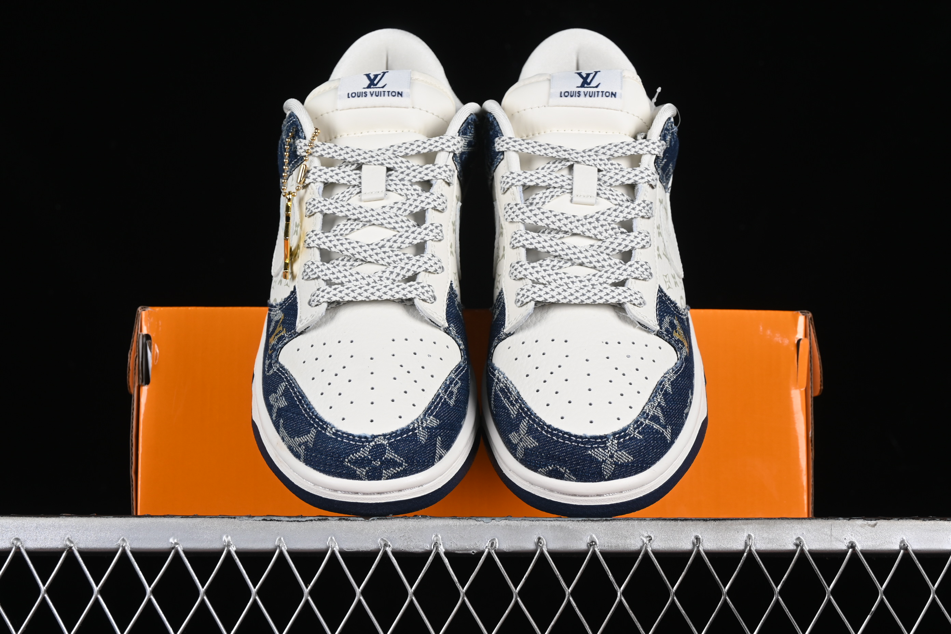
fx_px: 1981
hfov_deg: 27.0
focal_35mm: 75
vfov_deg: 18.2
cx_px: 476
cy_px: 317
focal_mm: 50
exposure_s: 1/80
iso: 160
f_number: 8
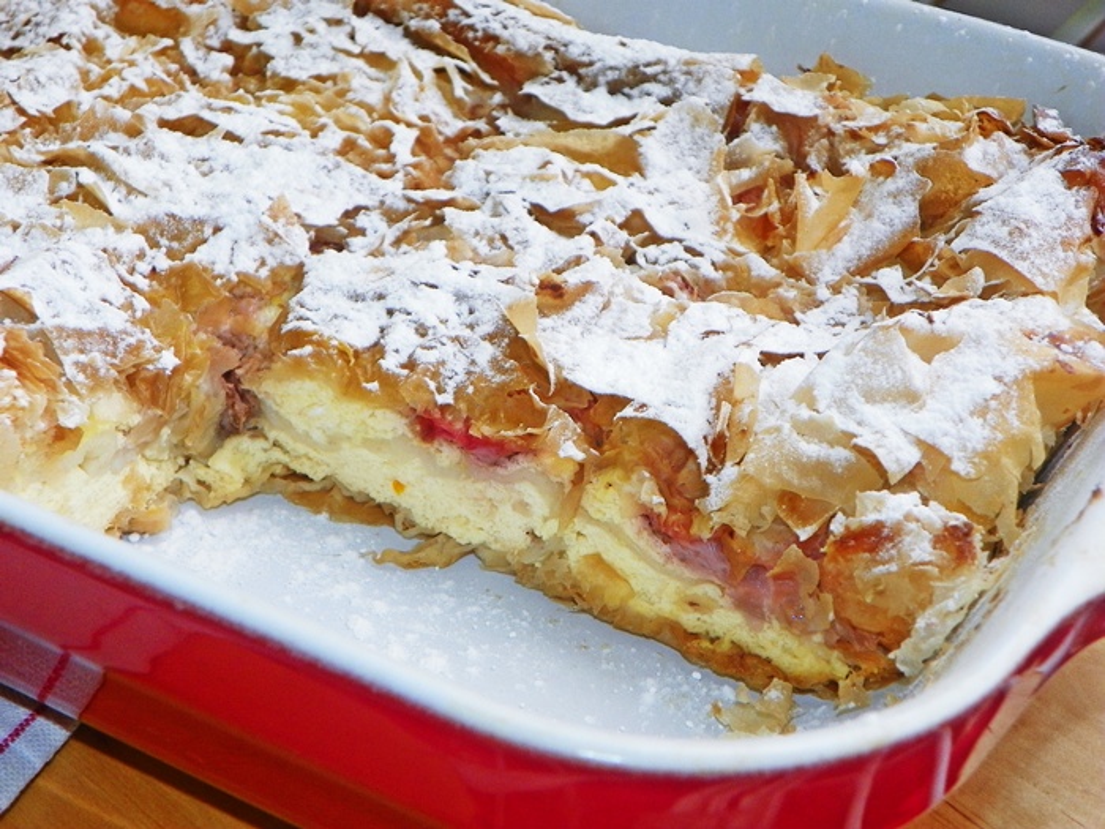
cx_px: 552
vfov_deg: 23.7
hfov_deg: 31.2
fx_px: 1979
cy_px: 414
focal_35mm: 62
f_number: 3.5
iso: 100
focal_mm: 11
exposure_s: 1/160
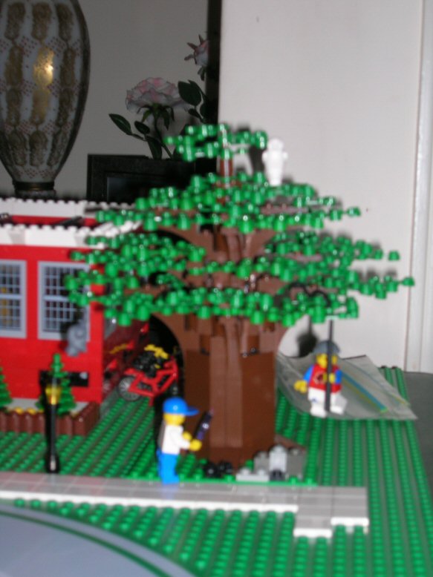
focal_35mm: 63
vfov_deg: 30.7
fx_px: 1051
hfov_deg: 23.3
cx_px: 216
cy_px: 288
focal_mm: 10.4
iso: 50
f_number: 3.6
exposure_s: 1/60.1
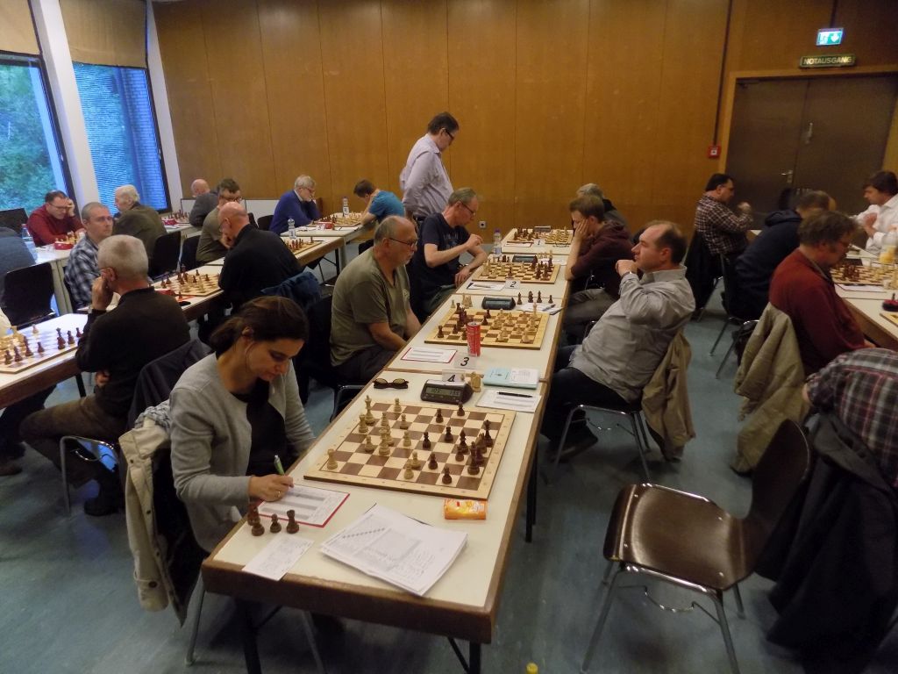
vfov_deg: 58.9
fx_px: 597
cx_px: 449
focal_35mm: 23
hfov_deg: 73.9
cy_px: 337
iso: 400
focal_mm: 4
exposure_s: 1/20
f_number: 3.1
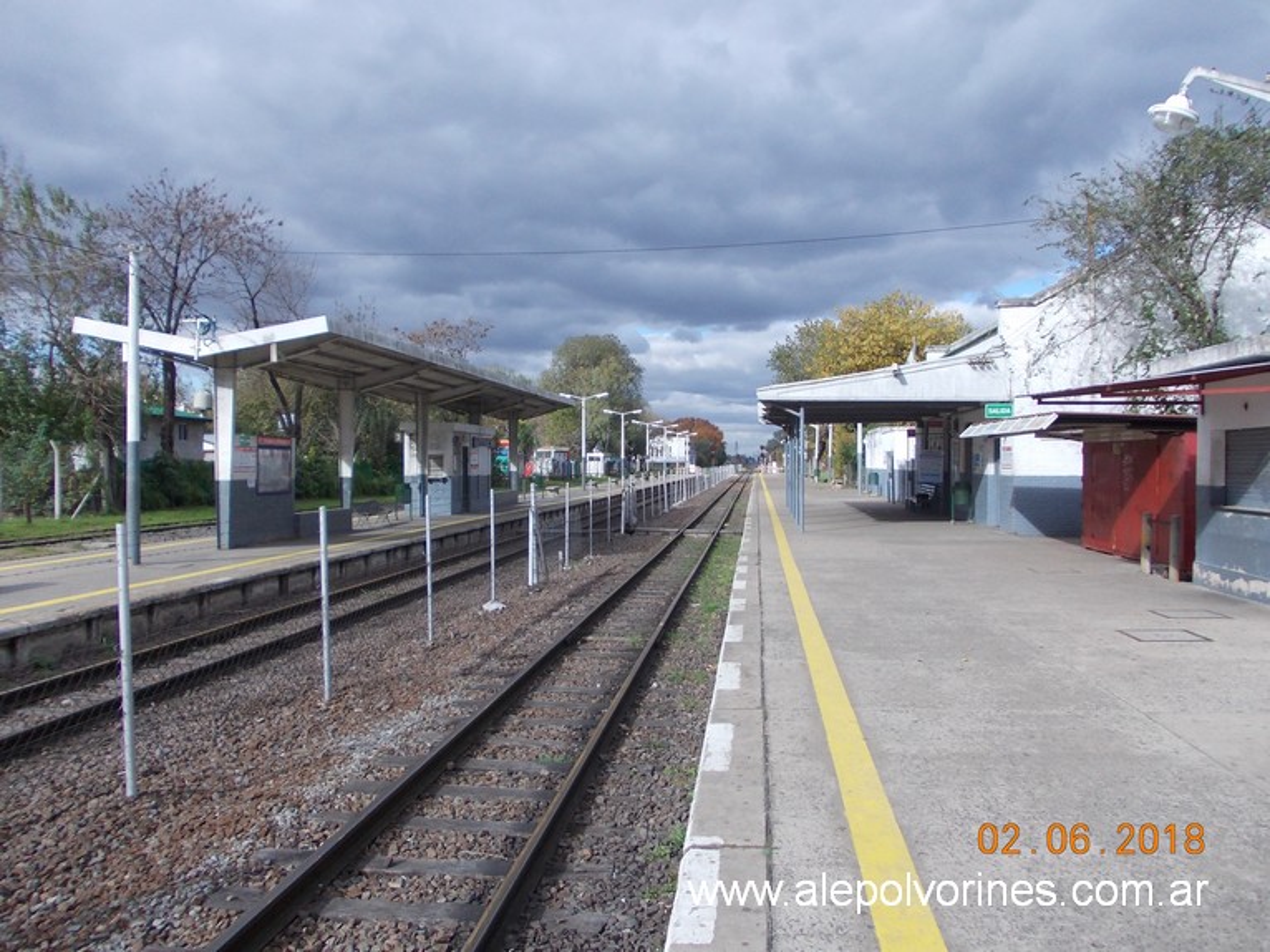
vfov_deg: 49.7
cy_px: 476
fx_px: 1027
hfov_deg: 63.5
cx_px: 635
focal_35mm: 28
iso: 80
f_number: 5.4
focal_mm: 4
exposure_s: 1/250
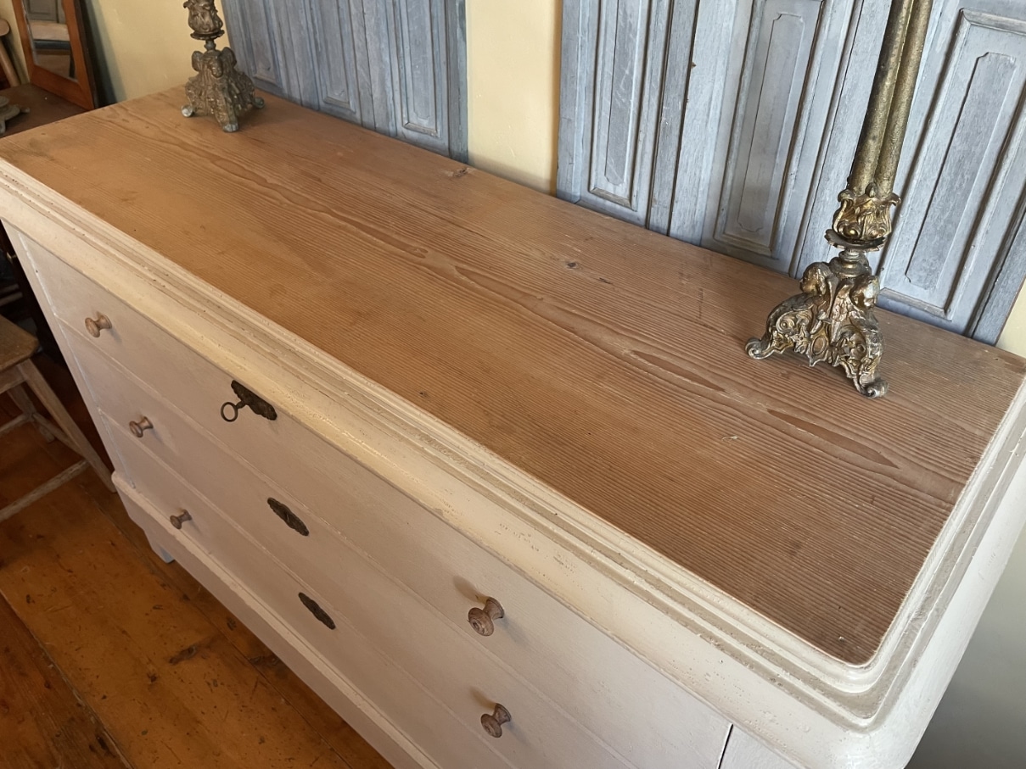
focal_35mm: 26
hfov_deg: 67.3
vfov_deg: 53.1
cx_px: 513
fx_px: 771
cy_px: 384
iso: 200
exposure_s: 1/50
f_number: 1.6
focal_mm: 4.2
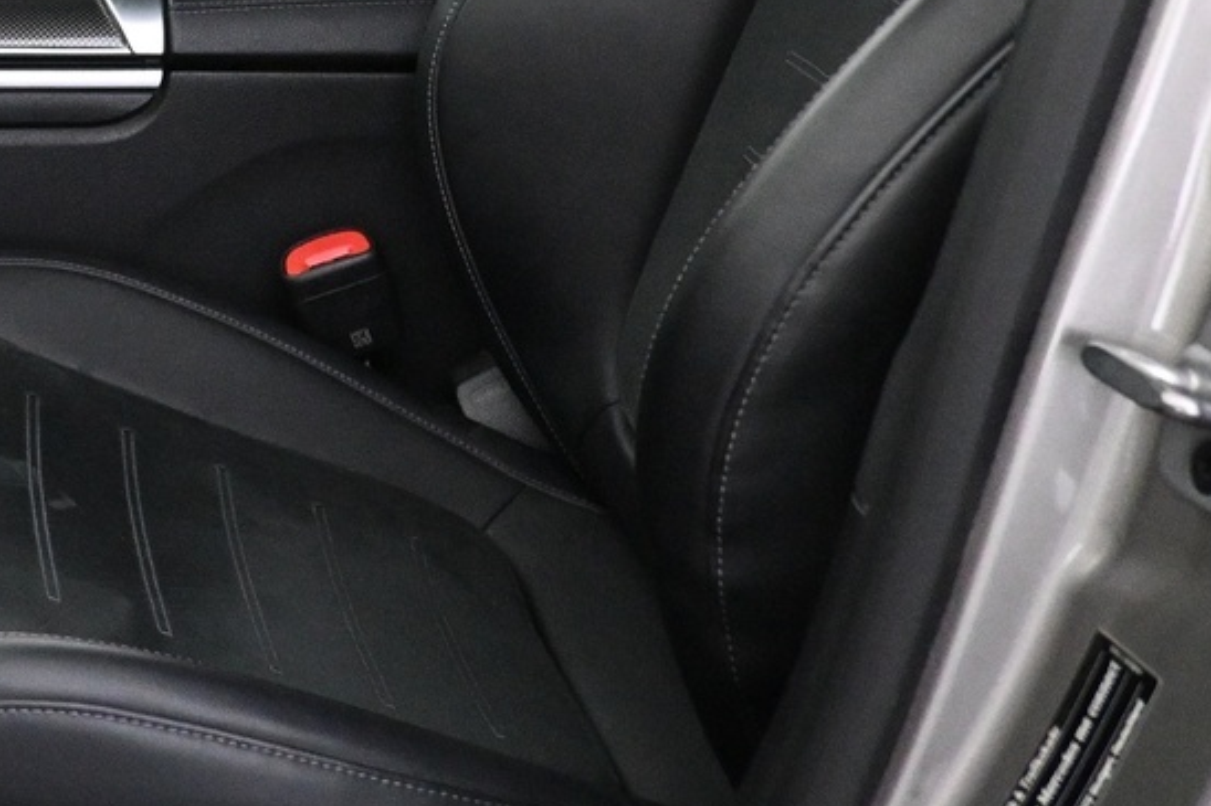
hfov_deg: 25.1
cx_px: -316
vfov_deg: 18.5
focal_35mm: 71
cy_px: -73
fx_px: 2388
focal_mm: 16
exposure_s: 1/60
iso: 4000
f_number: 3.5
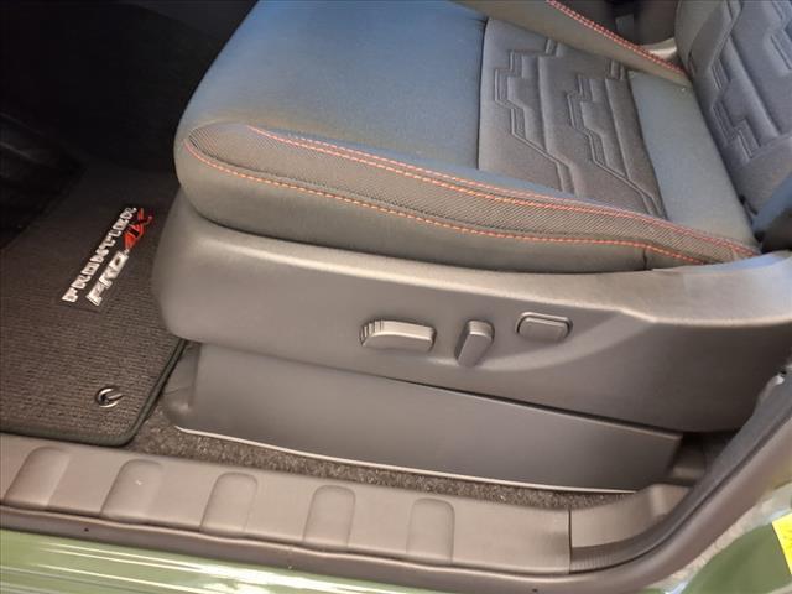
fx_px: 618
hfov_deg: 65.3
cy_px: 297
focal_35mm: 27
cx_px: 396
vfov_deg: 51.4
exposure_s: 1/30
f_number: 1.9
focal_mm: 3.58
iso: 250
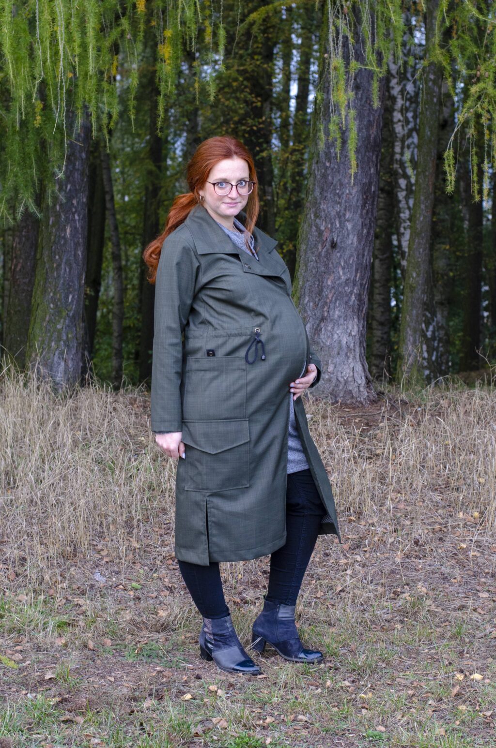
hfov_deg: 18.1
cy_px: 374
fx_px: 1557
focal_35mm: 75
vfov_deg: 27.0
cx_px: 248
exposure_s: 1/100
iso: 500
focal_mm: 50
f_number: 4.5
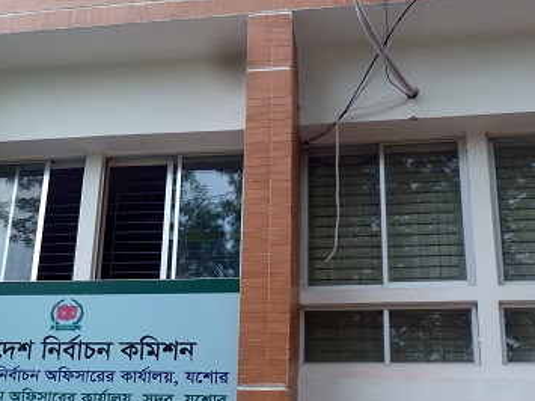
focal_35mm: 71
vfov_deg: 20.7
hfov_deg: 26.7
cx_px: 86
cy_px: 205
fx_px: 1097
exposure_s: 1/100
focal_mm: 7.6
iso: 80
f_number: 4
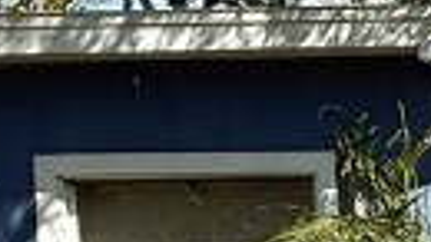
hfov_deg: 13.5
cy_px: 391
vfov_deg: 9.7
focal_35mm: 120
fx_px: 1371
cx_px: 1008
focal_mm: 2.22
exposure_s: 1/1431
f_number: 2.2
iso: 50
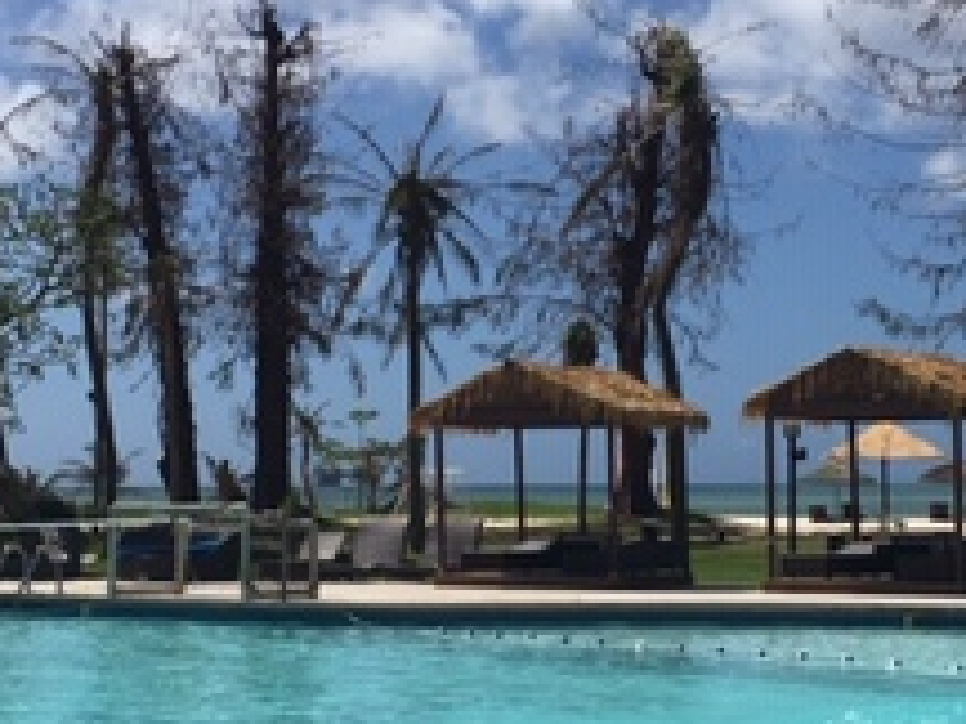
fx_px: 2400
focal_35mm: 86
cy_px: 451
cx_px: 564
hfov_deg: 22.7
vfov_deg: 17.1
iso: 25
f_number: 2.2
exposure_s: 1/3846
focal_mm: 4.15
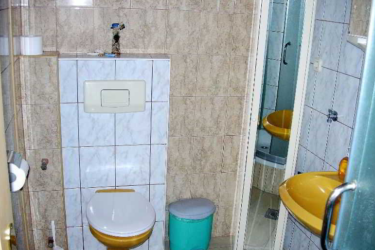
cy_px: 144
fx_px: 427
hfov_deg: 47.4
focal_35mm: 41
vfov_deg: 32.6
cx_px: 193
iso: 79
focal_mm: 7.8
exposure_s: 1/64
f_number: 2.8
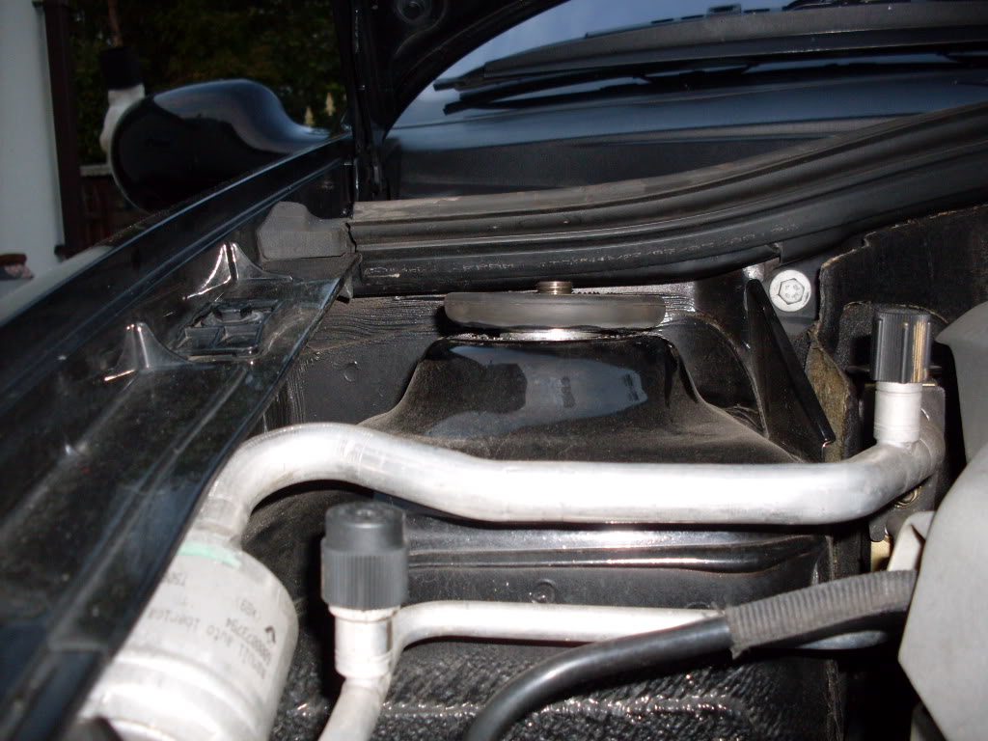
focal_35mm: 38
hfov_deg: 49.0
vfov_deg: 37.7
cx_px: 494
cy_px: 370
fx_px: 1085
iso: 100
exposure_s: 1/45
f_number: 2.8
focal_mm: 6.3
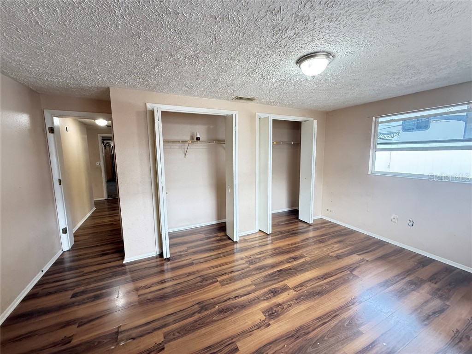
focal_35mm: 14
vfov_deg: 85.7
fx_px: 191
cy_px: 177
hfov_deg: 102.1
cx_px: 236
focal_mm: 2.22
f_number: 2.2
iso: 500
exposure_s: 1/60
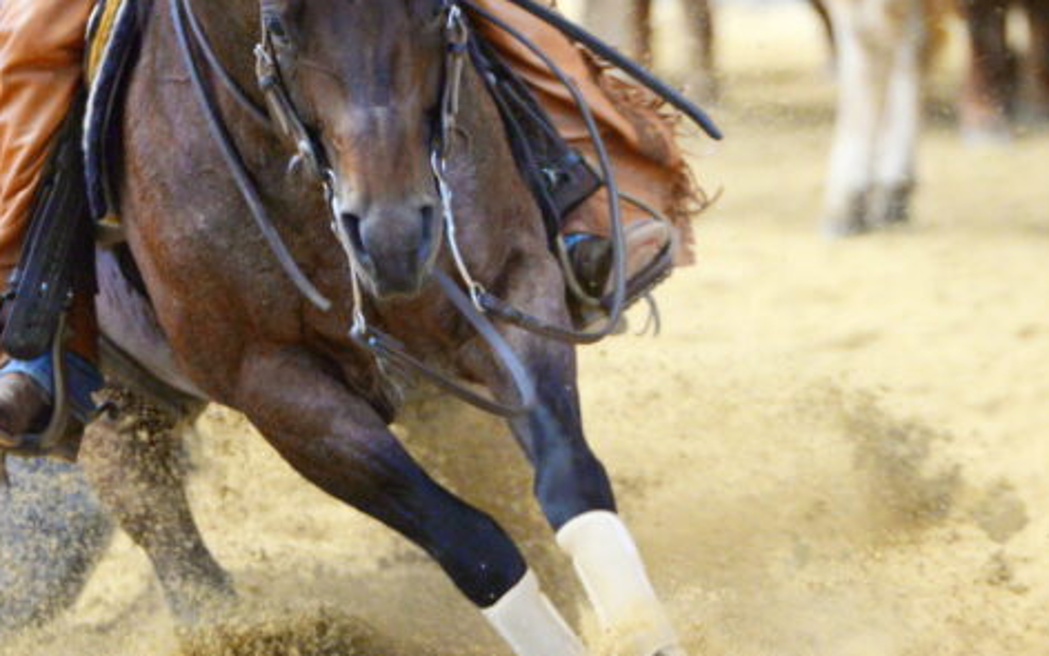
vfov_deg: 4.0
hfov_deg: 6.3
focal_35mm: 332
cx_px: 618
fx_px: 9491
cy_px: 264
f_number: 2.8
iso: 2000
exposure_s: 1/640
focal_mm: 200
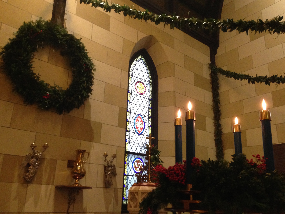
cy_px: 101
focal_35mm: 35
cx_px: 148
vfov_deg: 40.7
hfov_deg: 52.6
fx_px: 288
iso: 400
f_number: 2.4
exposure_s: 1/20
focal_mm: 4.12
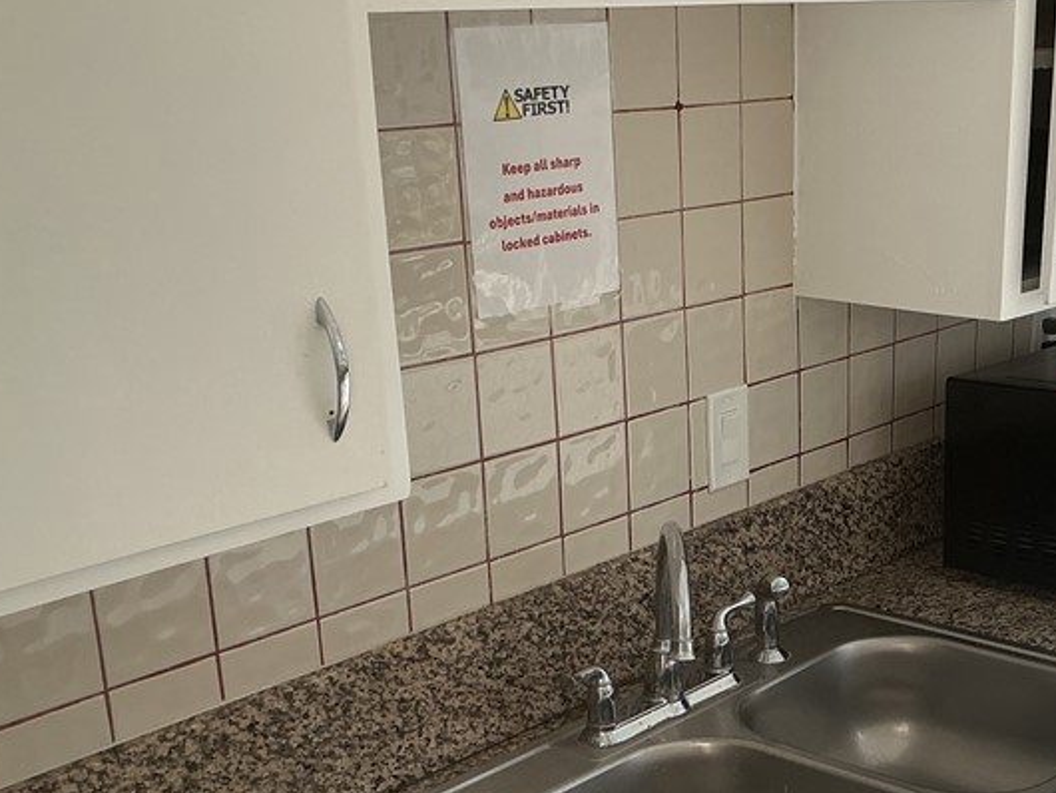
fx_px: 1709
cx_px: 831
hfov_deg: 33.4
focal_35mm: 56
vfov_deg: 25.6
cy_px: 650
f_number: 1.8
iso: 20
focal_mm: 3
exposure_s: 1/183
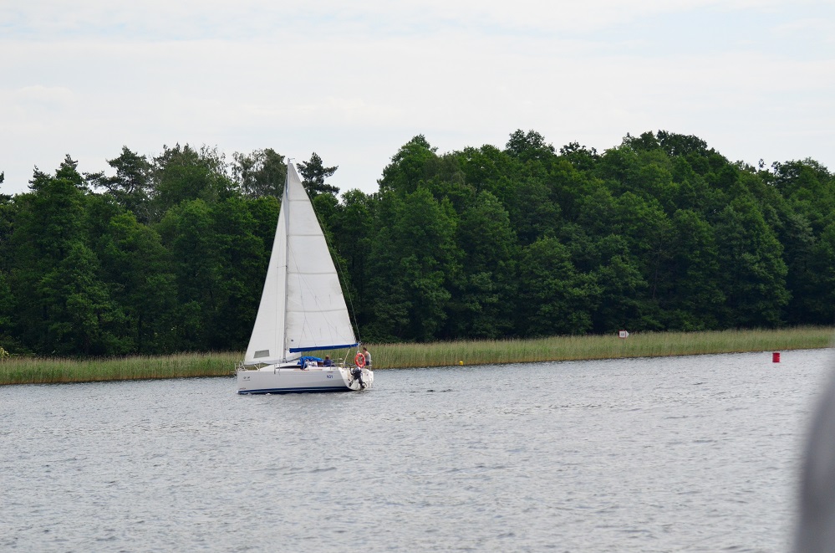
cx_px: 418
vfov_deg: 13.0
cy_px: 276
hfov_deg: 19.5
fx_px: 2430
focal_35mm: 105
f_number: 4.5
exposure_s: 1/8000
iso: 1000
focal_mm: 70
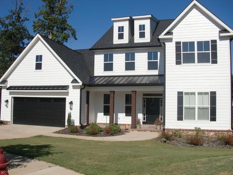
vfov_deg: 39.7
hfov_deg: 51.4
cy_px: 88
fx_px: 242
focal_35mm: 36
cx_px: 116
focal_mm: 6.3
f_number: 7.9
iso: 64
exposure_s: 1/320
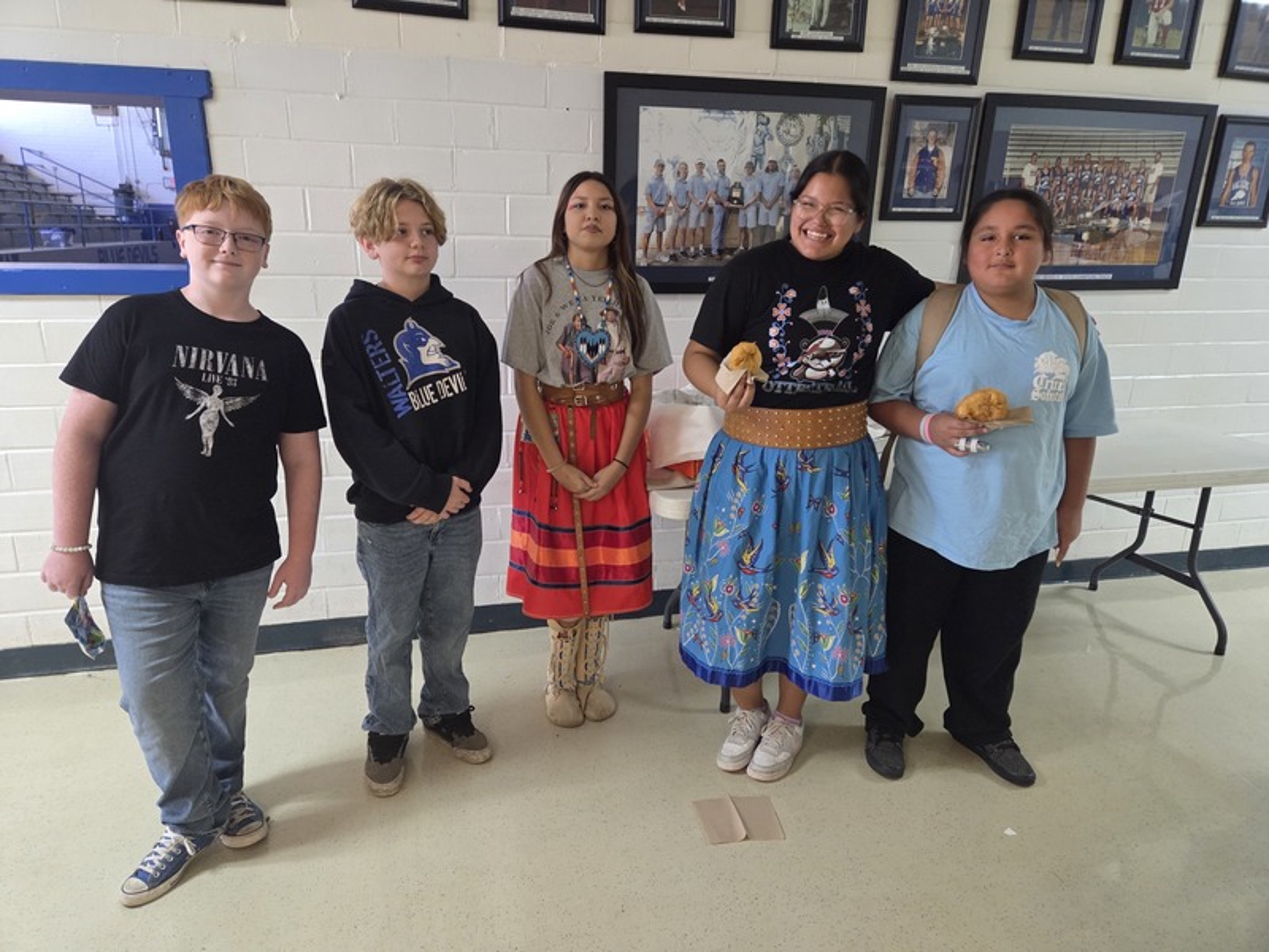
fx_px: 843
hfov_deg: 73.9
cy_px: 476
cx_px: 634
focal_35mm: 23
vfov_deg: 58.9
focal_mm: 5.4
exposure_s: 1/120
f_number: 1.8
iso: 1250
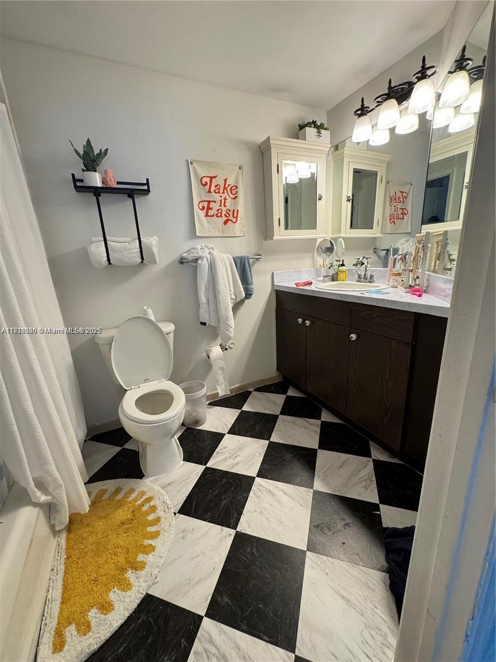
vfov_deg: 102.1
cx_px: 248
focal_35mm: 14
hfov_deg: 85.7
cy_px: 331
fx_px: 267
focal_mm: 2.22
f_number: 2.2
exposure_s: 1/120
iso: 200
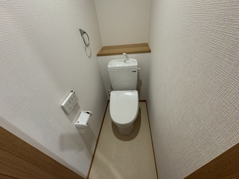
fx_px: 97
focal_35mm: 14
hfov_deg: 102.1
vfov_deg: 85.7
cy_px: 90
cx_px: 120
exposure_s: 1/60
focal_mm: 2.22
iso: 160
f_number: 2.2
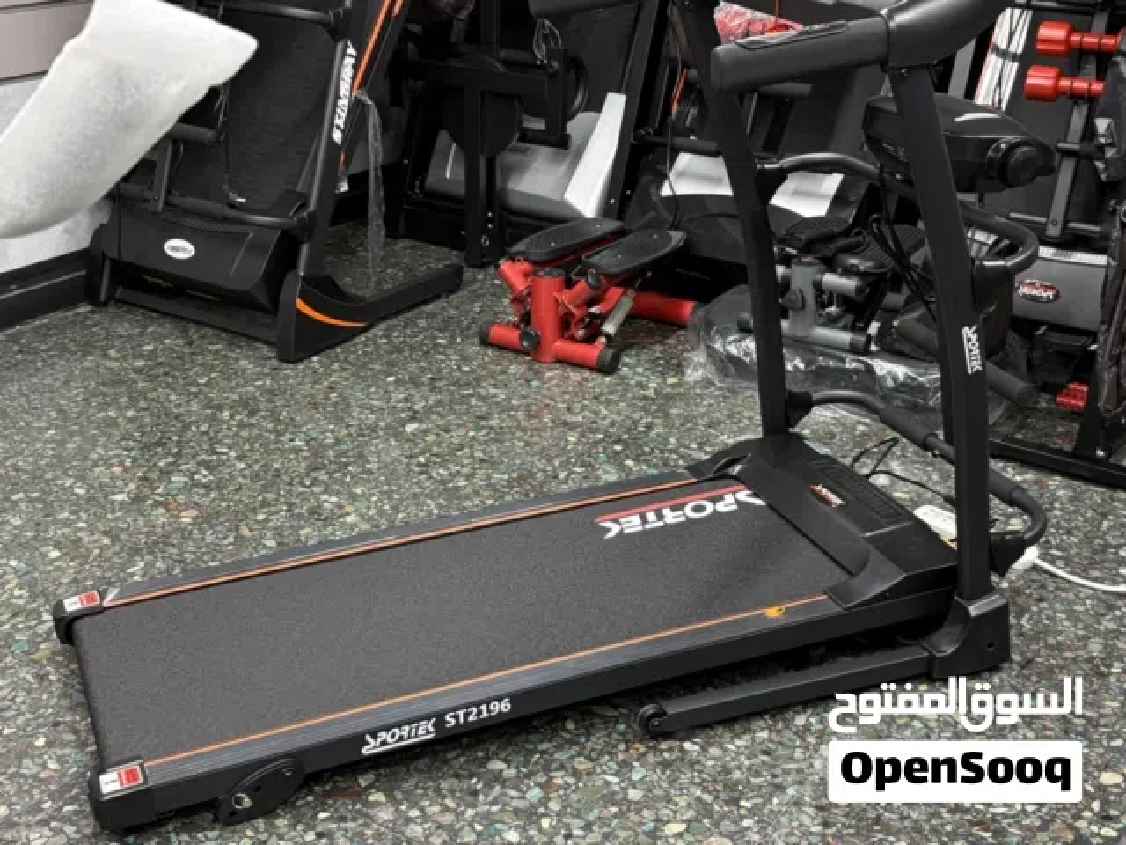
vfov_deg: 53.1
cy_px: 422
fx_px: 846
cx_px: 563
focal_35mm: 26
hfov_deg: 67.3
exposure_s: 1/50
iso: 125
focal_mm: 5.96
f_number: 1.6
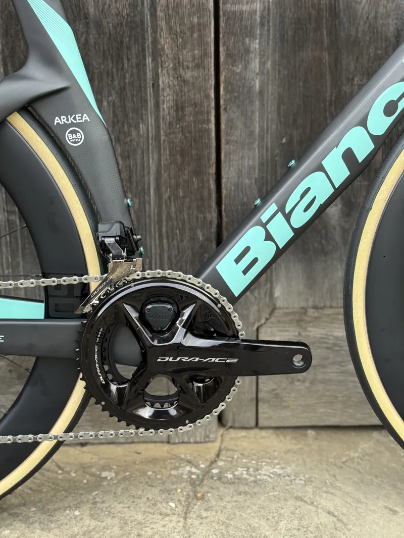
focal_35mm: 48
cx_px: 202
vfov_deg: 39.6
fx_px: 747
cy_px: 269
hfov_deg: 30.3
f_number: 1.78
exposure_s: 1/81
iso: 125
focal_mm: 6.76
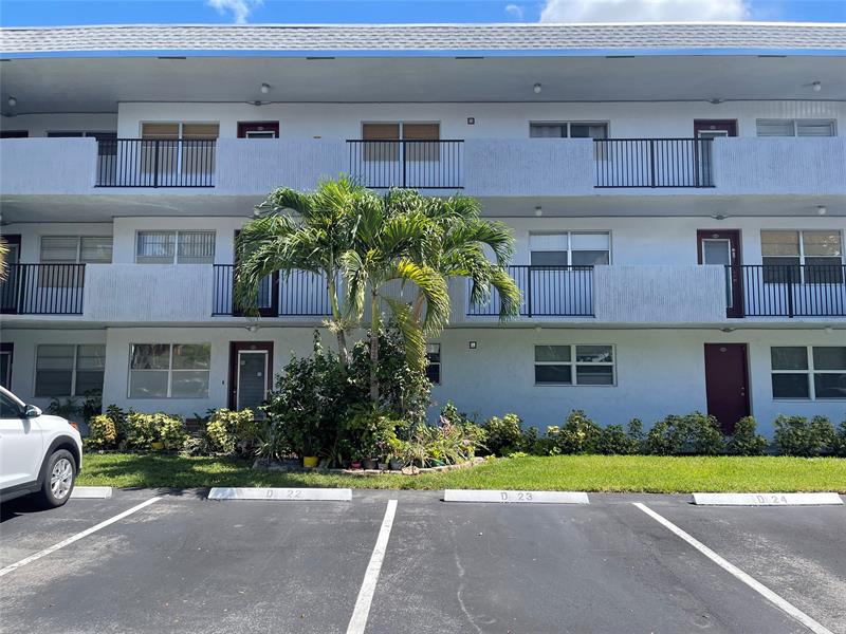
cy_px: 317
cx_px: 423
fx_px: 635
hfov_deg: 67.3
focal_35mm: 26
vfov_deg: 53.1
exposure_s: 1/1339
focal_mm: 5.1
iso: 32
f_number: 1.6
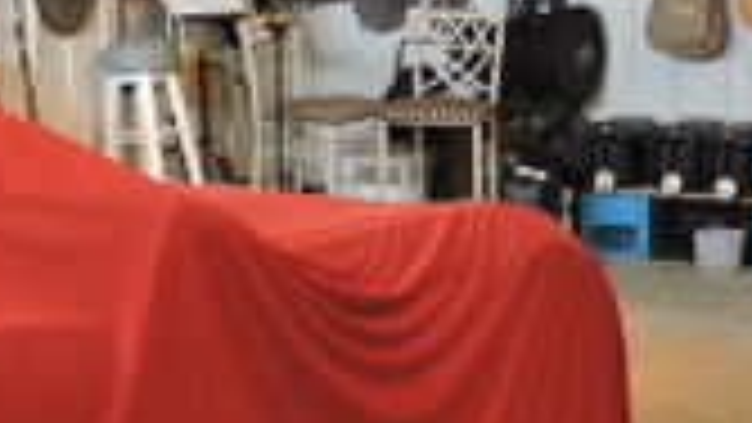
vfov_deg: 12.1
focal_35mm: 100
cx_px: 509
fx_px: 1994
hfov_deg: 21.3
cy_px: 230
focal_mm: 4.3
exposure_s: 1/25
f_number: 3.3
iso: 400
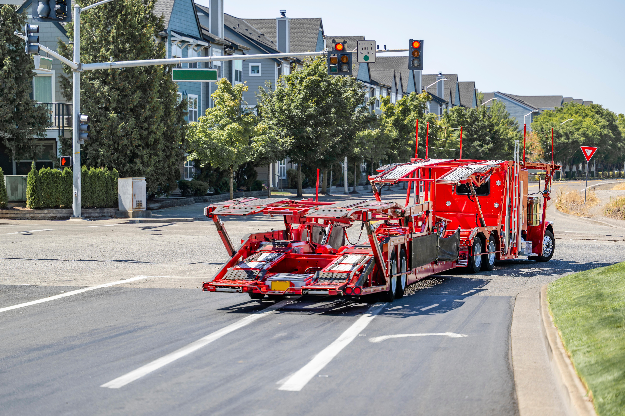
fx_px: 1823
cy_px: 208
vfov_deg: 13.0
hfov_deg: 19.5
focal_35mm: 105
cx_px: 312
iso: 64
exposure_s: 1/640
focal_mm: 105
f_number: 3.2
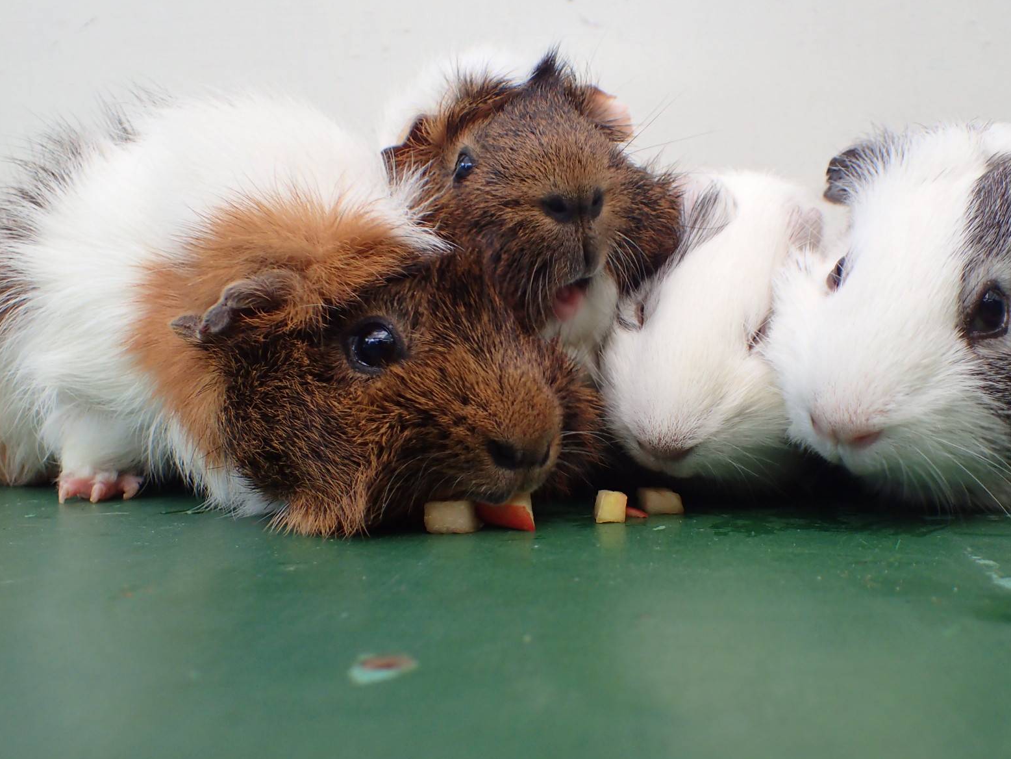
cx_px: 578
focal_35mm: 37
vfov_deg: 38.7
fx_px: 1081
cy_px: 372
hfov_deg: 50.0
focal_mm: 5.5
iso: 200
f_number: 2.3
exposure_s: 1/125
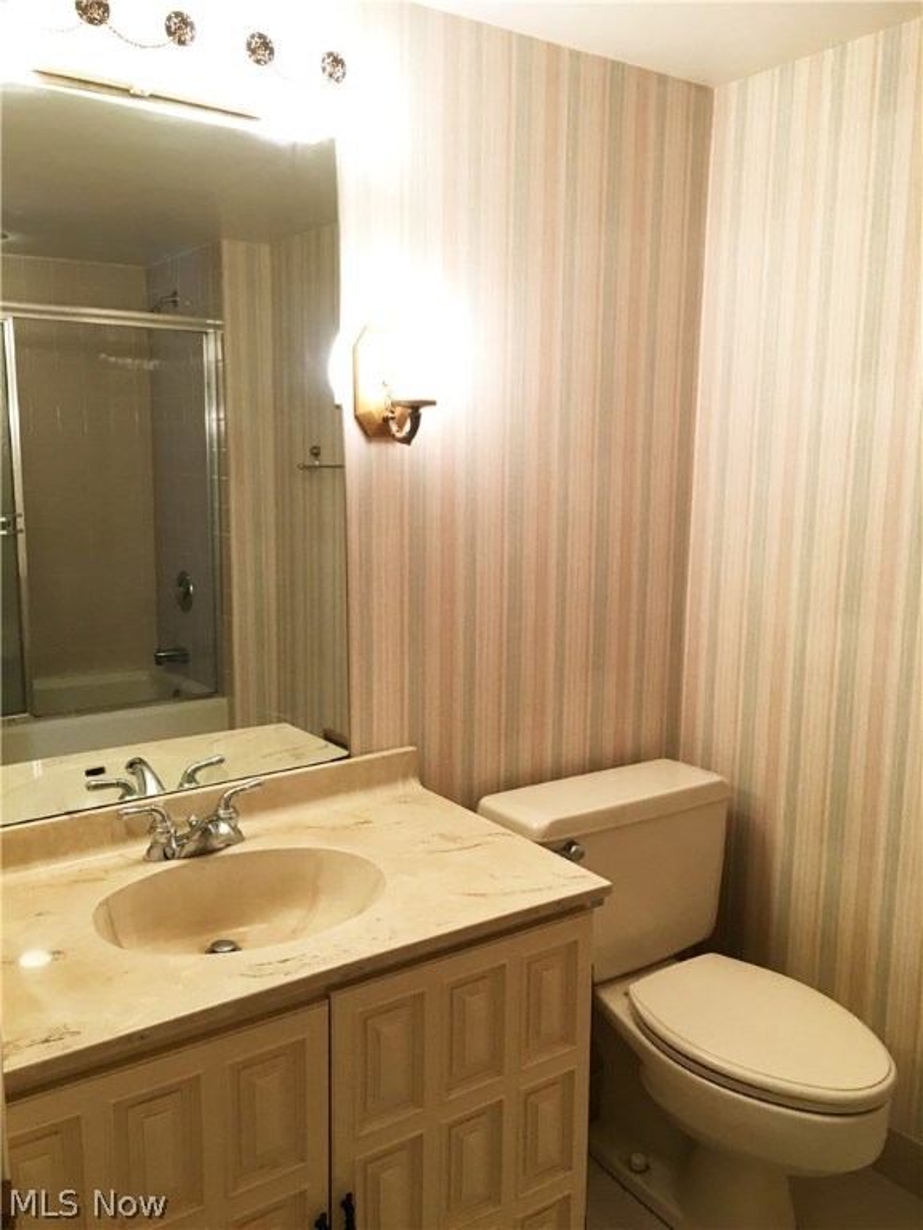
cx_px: 462
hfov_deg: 48.2
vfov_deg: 61.7
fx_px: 1031
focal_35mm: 29
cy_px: 615
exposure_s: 1/30
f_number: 2.2
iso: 40
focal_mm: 4.15
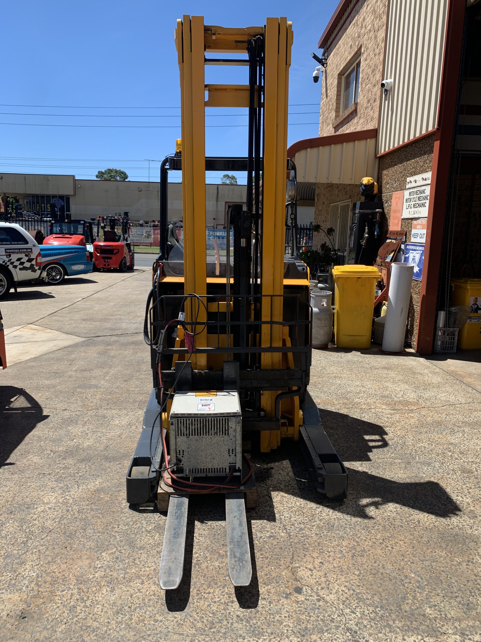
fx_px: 482
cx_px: 240
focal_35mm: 26
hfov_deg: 53.1
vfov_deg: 67.3
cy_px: 321
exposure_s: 1/1718
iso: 25
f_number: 1.8
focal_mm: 4.25
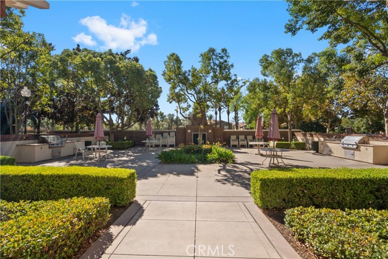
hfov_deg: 96.7
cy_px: 130
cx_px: 194
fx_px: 172
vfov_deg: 73.8
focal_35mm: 16
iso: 40
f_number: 22
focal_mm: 16
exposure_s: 1/25
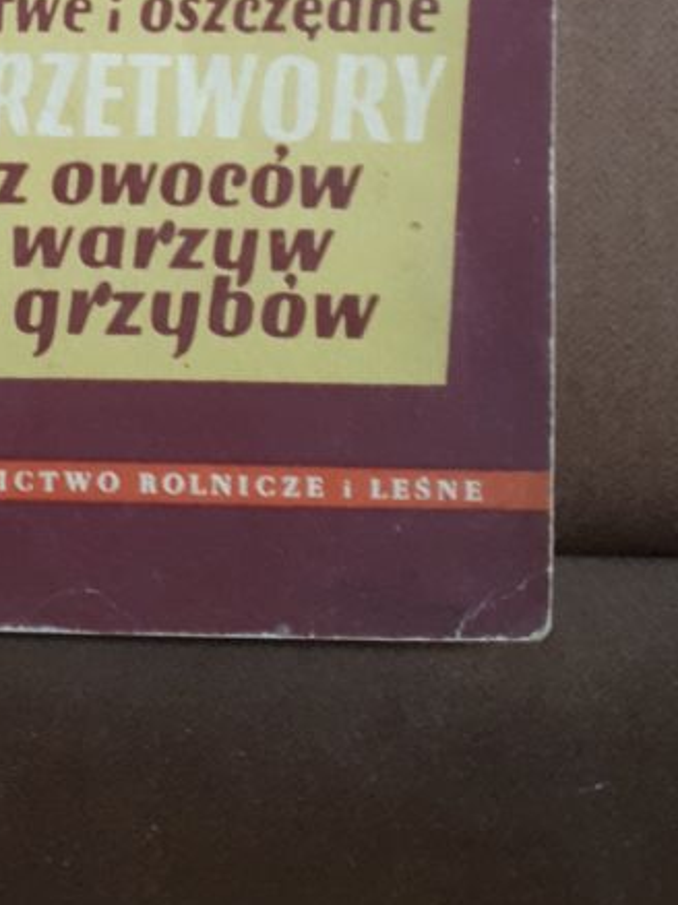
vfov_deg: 24.4
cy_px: -112
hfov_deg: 19.4
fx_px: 1934
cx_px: 37
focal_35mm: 74
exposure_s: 1/17
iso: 160
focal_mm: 3.6
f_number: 1.9
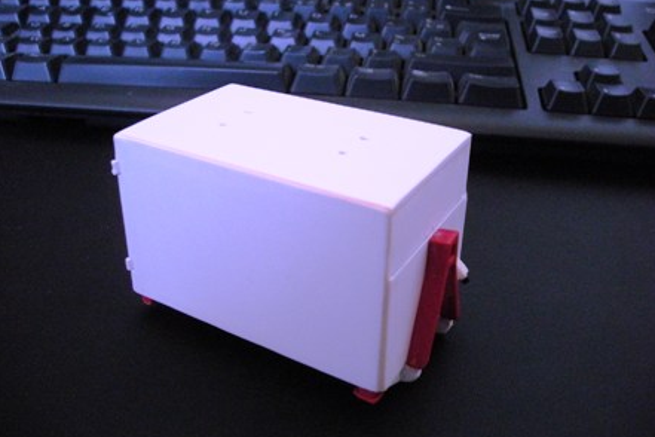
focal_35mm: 37
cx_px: 327
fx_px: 673
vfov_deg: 35.9
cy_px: 210
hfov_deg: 51.9
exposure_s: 1/37.5
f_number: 2.8
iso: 400
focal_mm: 5.7
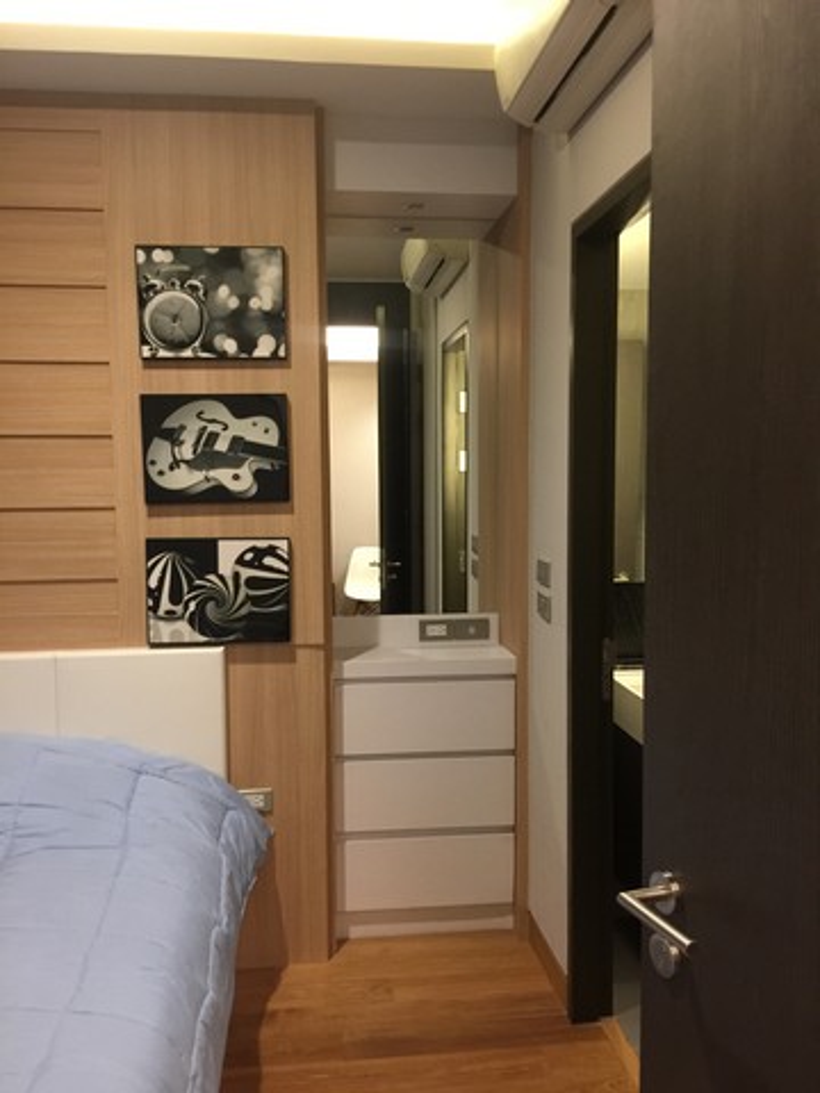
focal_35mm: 29
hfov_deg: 48.2
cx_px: 410
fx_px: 916
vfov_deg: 61.7
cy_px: 546
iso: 125
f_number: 2.2
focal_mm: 4.15
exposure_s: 1/8
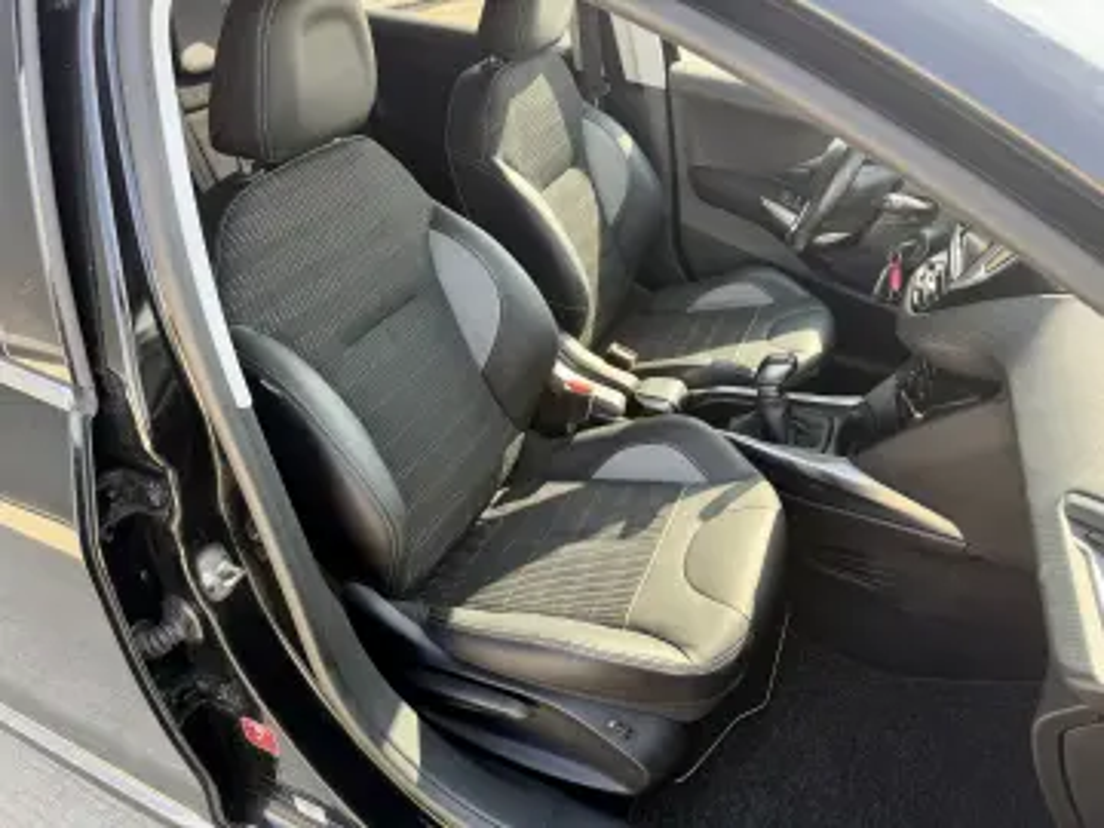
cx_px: 552
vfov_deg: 56.8
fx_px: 765
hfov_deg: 71.6
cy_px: 414
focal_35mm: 24
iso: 80
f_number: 1.78
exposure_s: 1/247
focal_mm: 6.76
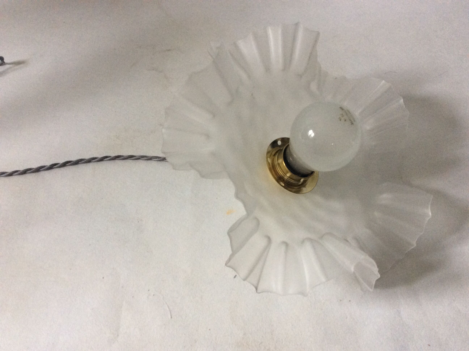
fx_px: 433
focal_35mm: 32
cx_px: 234
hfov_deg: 56.9
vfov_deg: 44.1
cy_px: 176
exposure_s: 1/25
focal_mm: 3.3
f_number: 2.4
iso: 125
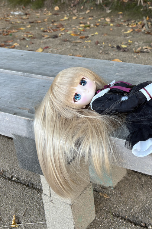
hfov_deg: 27.7
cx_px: 134
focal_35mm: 47
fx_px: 298
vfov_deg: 41.6
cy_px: 84
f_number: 1.6
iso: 80
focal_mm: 5.96
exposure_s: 1/70
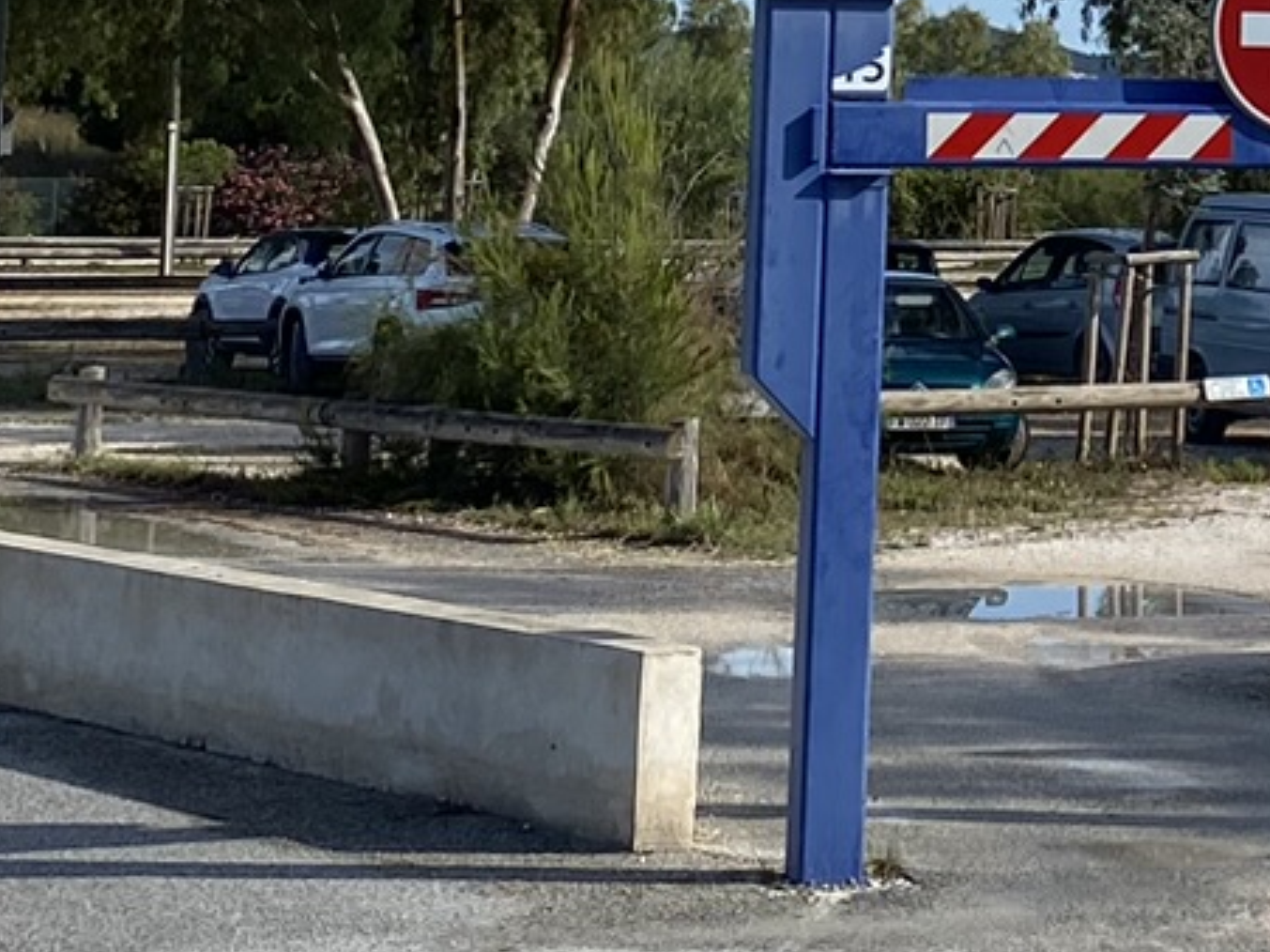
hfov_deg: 16.2
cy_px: -484
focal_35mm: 118
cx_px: 1380
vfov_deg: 12.0
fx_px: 4328
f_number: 1.8
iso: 32
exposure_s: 1/3125
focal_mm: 4.25
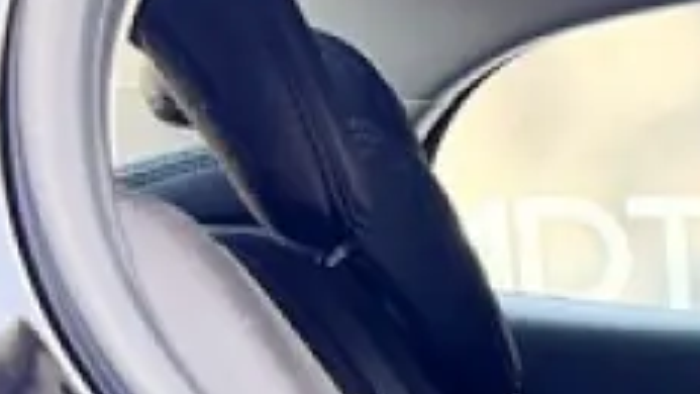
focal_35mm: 163
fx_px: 3026
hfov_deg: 11.2
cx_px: 1655
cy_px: 855
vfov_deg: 7.1
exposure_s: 1/121
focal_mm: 6.76
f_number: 1.78
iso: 200
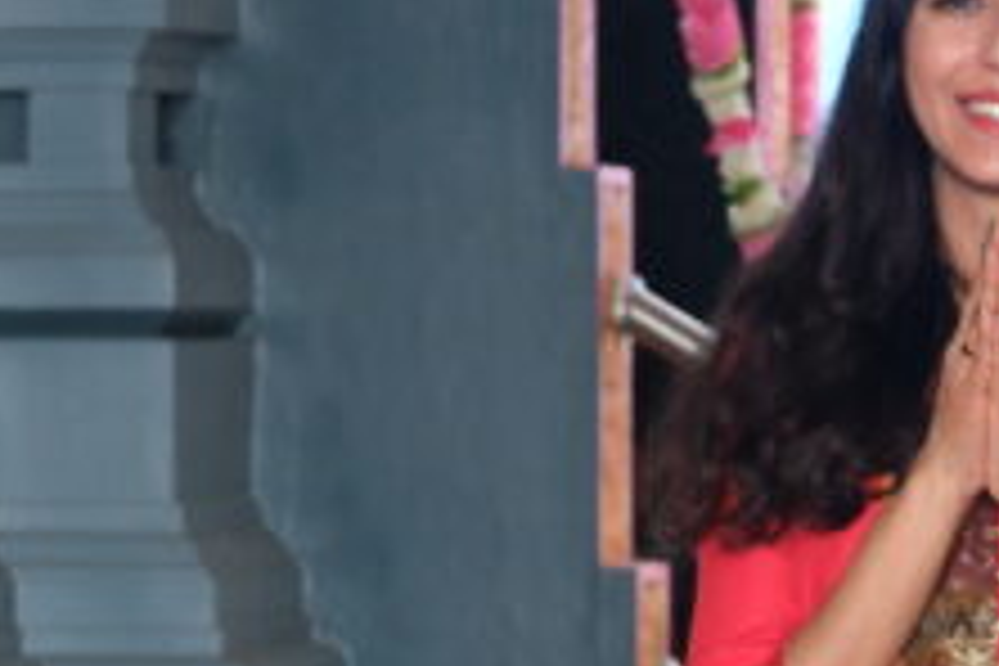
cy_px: 412
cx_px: 1782
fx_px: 7547
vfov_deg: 5.1
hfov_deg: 7.4
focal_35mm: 272
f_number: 4.2
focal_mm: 39.6
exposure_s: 1/7.5
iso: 800
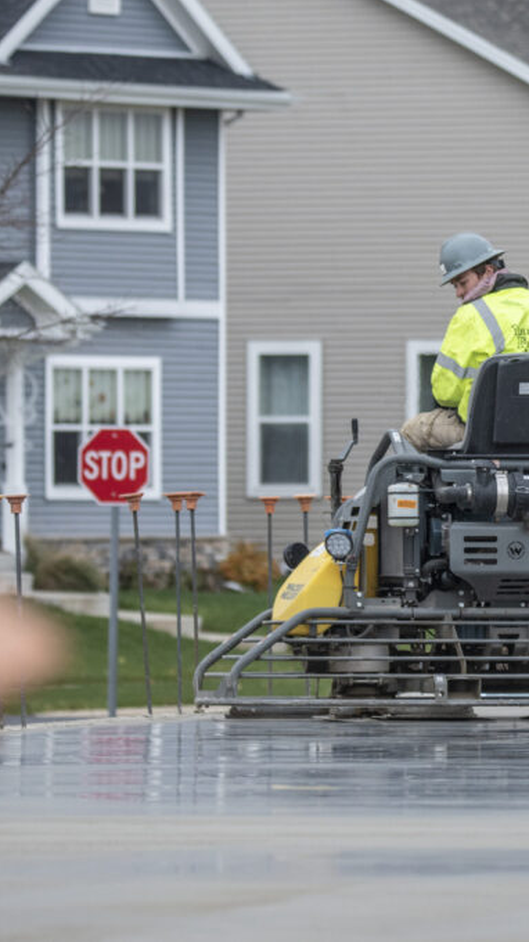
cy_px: 470
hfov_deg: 2.4
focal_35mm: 497
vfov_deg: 4.3
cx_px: 530
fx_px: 12406
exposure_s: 1/1600
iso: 500
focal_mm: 210
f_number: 5.3
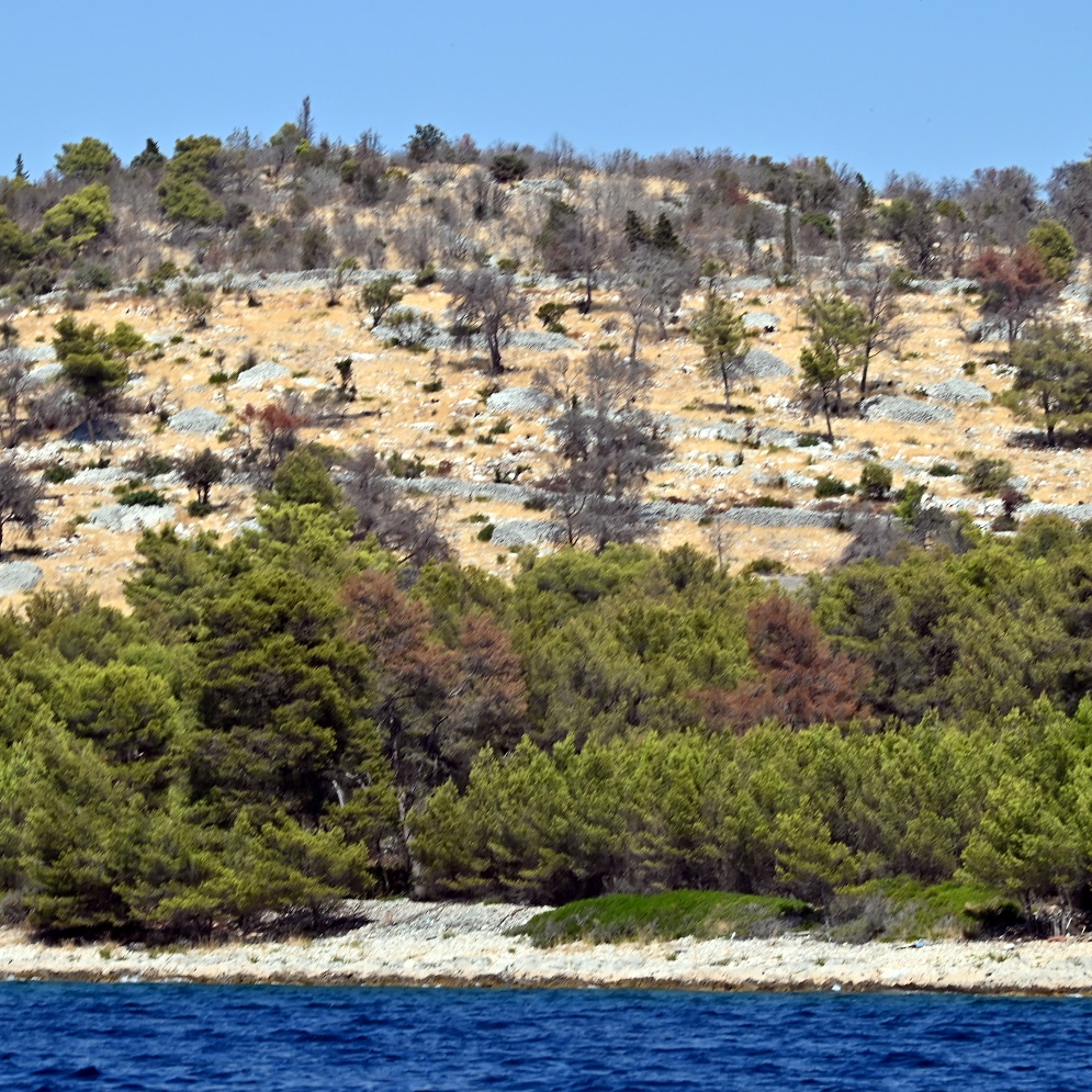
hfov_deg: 7.4
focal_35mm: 237
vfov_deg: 7.4
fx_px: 8459
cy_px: 544
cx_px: 610
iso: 500
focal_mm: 185
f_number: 29
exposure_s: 1/200
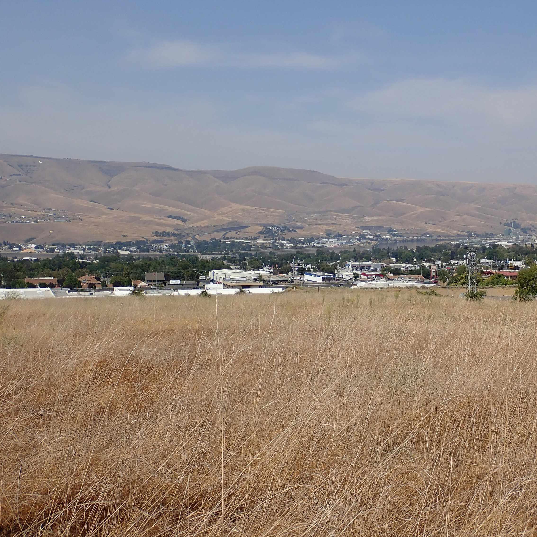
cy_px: 272
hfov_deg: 35.0
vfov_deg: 35.4
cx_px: 364
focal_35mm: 48
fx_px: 842
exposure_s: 1/200
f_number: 11
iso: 100
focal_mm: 7.34
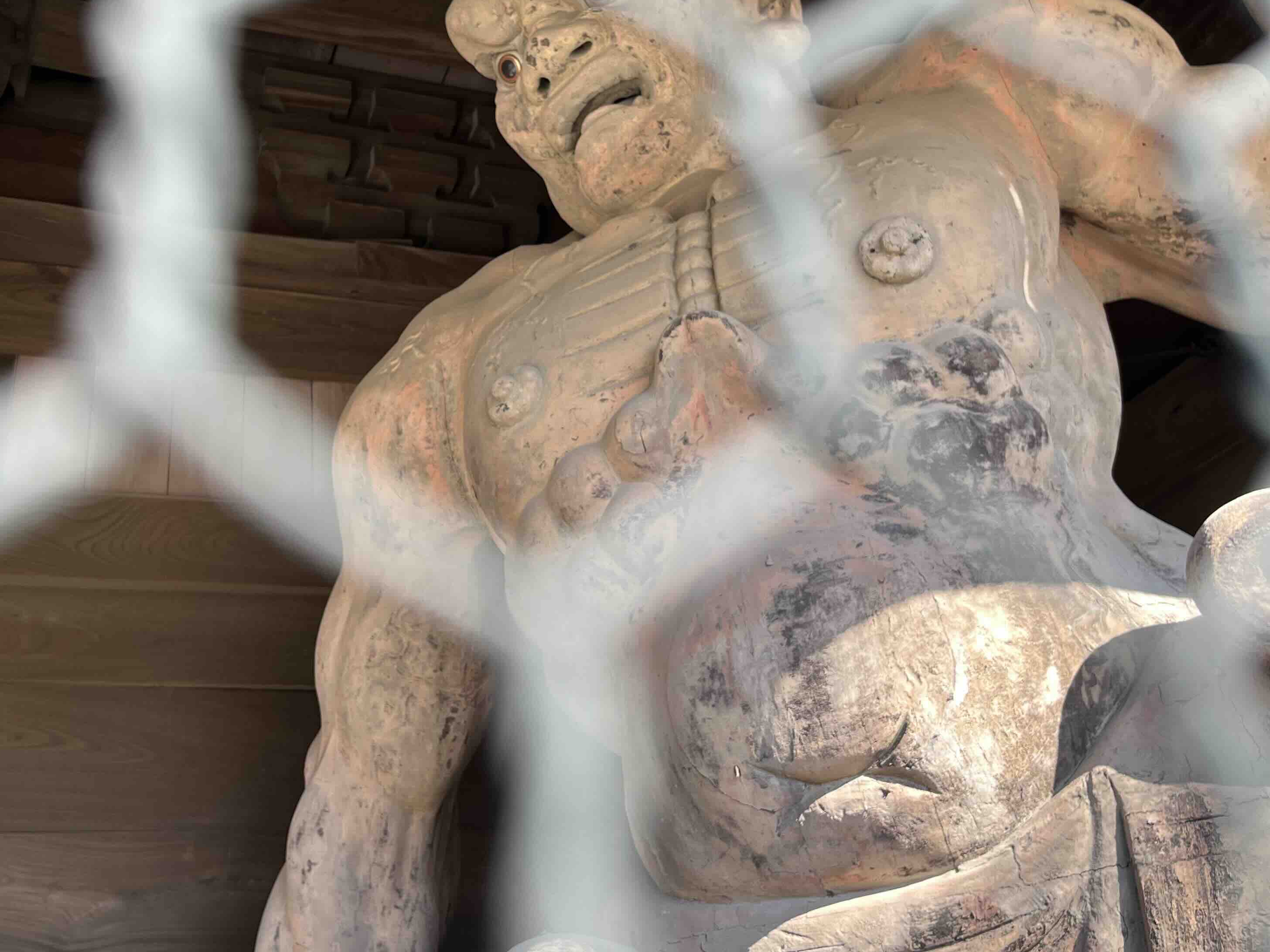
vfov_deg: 39.2
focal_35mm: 36
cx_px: 530
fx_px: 1321
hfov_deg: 51.1
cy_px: 321
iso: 32
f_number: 1.6
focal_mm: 5.1
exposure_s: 1/125
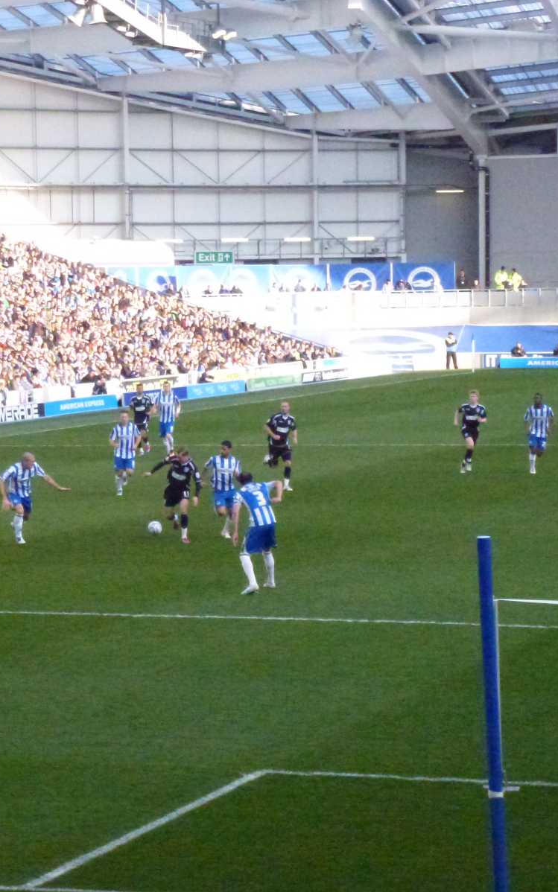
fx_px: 3065
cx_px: 226
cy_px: 446
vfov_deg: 16.6
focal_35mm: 126
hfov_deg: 10.4
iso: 1600
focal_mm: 16
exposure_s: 1/1600
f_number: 4.9
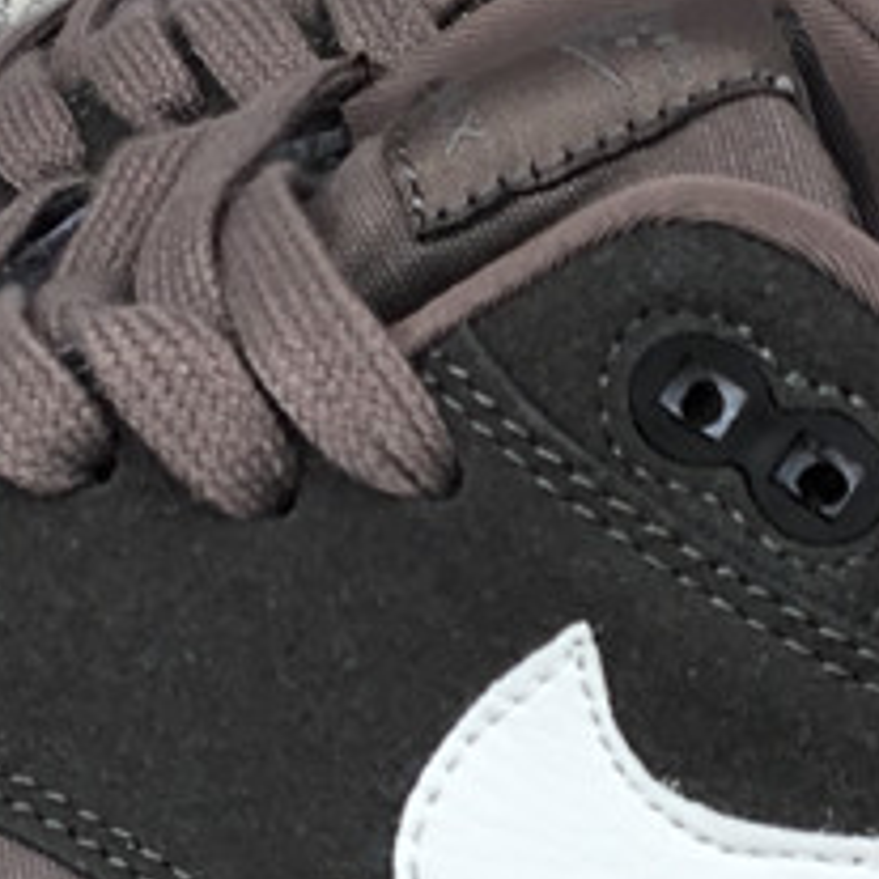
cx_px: 420
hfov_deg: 14.7
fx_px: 3419
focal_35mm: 119
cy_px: 631
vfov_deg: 14.6
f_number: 2.4
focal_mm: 3.3
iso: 25
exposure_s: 1/302
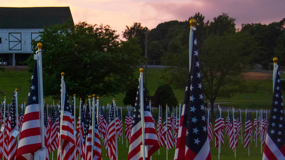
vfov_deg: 9.5
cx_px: 67
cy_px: 111
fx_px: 967
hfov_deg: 16.7
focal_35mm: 128
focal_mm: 32
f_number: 4.2
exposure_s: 1/80
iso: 800
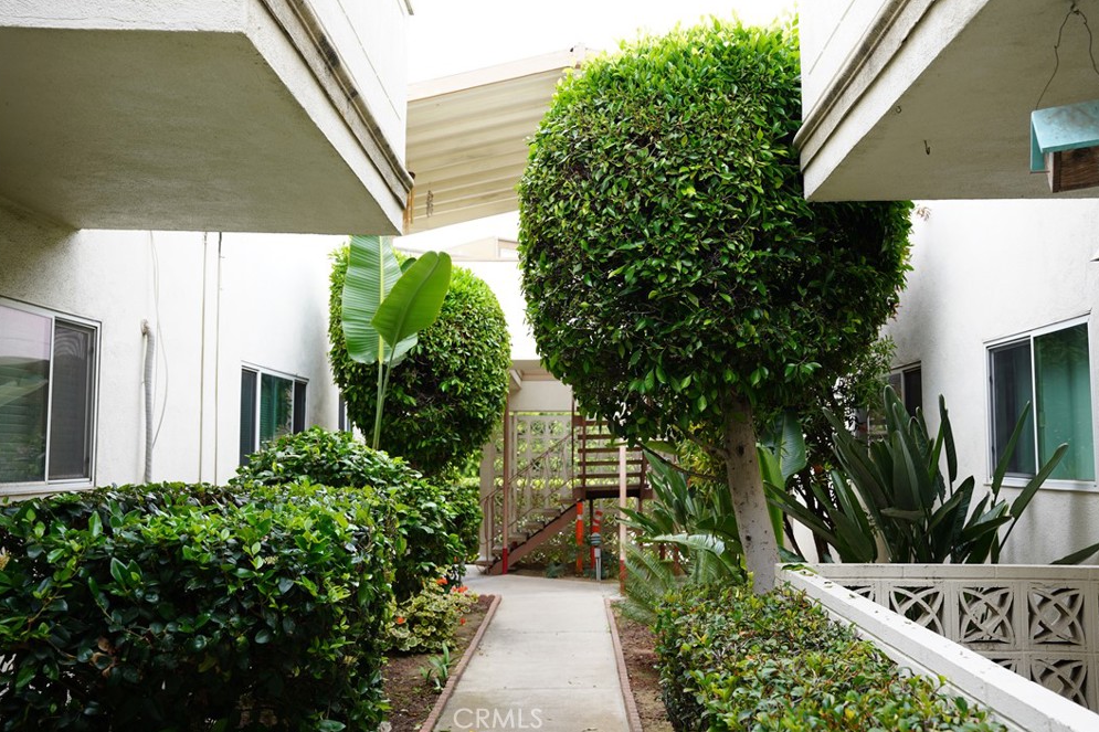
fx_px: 1090
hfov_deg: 53.5
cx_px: 558
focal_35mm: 36
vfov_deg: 37.1
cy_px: 357
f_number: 4
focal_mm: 34.7
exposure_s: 1/60
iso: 100
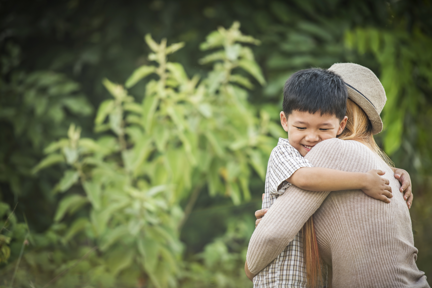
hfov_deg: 10.8
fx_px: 2281
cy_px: 144
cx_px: 216
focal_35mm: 190
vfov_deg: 7.2
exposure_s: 1/250
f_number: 2.8
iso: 100
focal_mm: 190
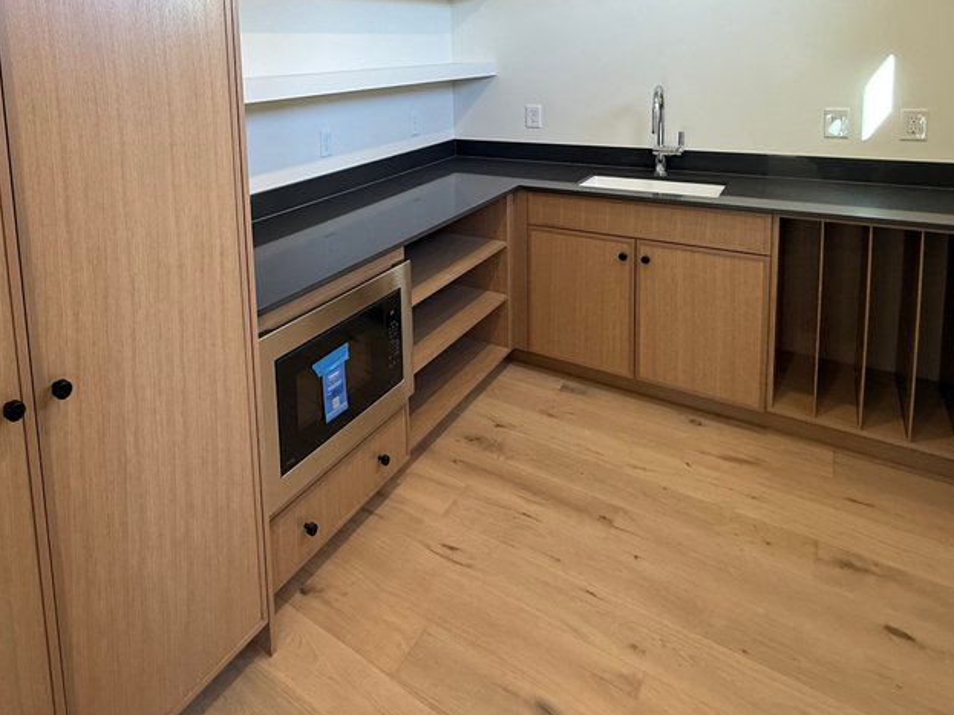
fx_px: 634
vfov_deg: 54.4
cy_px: 132
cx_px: 315
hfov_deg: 71.7
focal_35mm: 23
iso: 125
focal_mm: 2.22
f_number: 2.2
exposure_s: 1/120
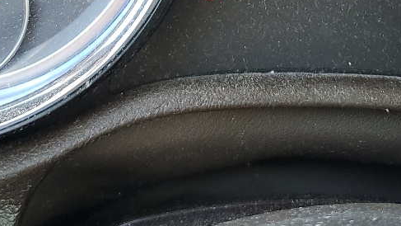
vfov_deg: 12.1
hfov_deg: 22.8
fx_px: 989
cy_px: -156
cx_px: 265
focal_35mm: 93
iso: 52
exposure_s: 1/60.2
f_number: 1.5
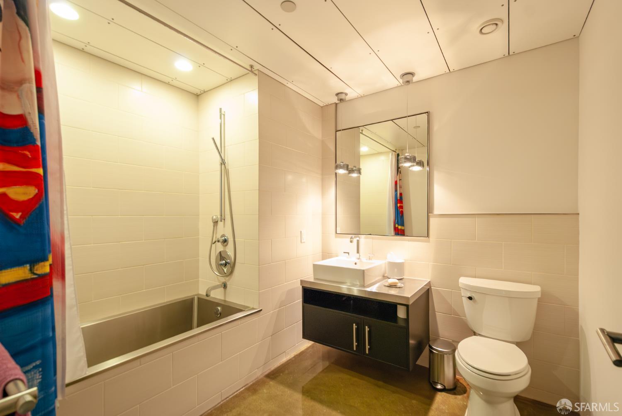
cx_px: 311
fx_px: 259
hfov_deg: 100.3
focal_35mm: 15
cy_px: 208
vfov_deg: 77.5
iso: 400
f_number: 5.6
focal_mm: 10
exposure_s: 1/5
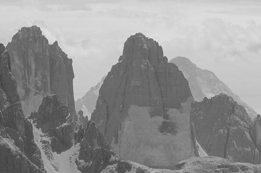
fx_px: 4673
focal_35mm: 645
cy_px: 144
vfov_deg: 2.1
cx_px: 306
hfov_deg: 3.2
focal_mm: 200
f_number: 8
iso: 100
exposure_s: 1/400
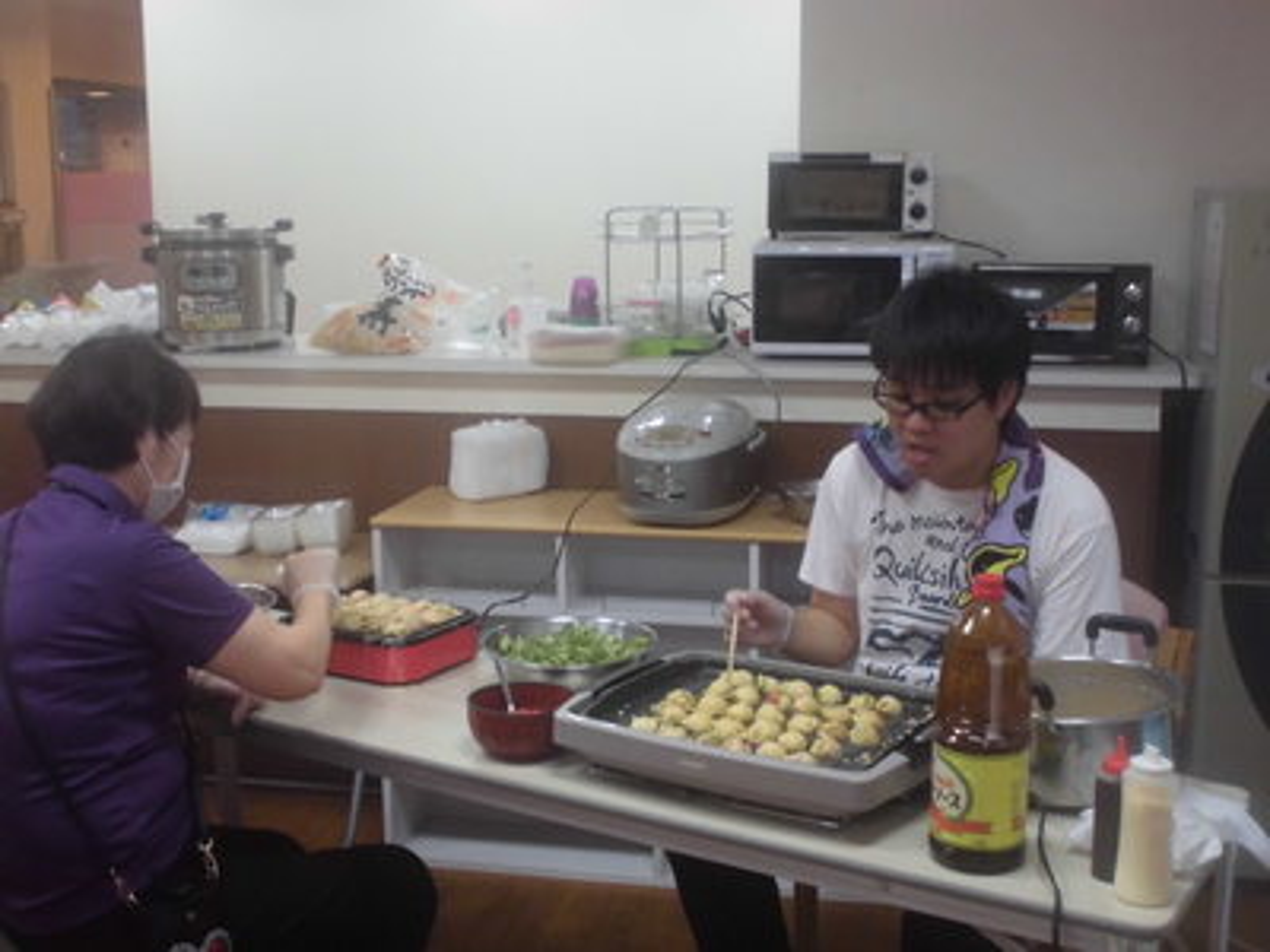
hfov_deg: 43.9
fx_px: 1578
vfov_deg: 33.6
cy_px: 476
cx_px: 635
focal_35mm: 43
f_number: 4.5
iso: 400
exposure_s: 1/40
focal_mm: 7.8
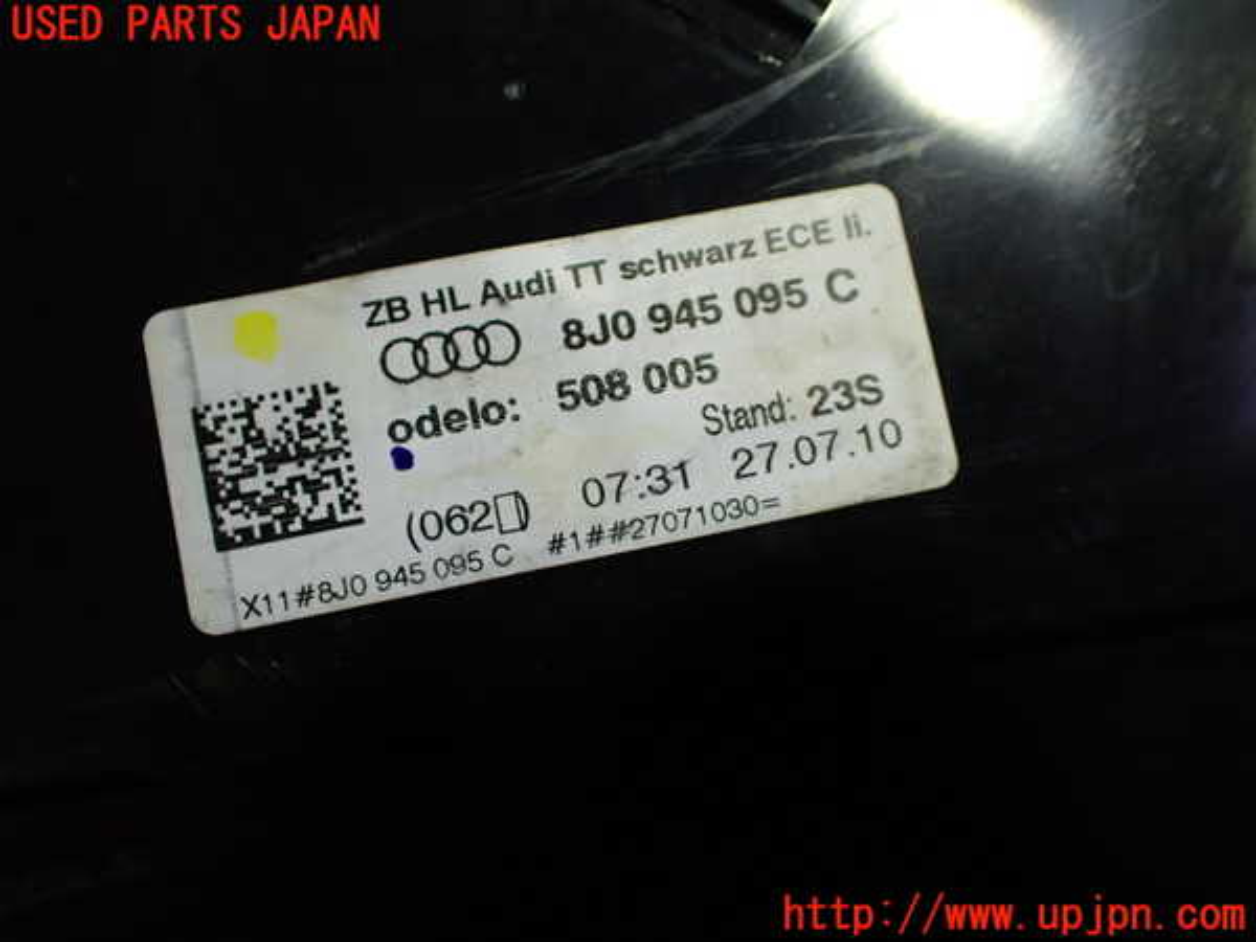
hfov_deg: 60.0
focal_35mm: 30
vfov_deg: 46.8
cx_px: 628
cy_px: 471
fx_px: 1089
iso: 250
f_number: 2.3
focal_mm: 5.4
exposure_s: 1/125
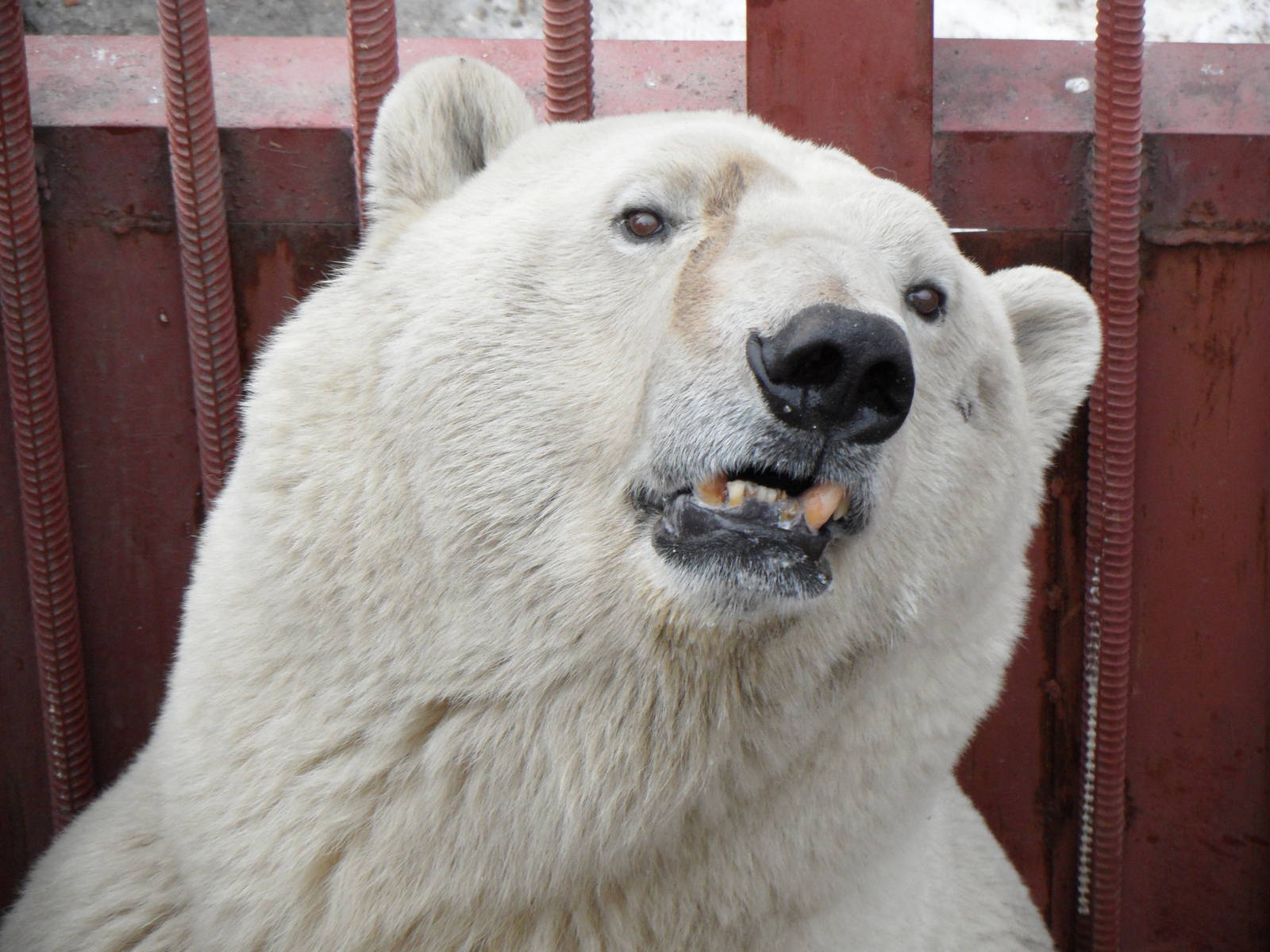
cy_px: 476
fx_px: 8805
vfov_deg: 6.2
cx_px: 635
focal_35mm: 240
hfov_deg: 8.2
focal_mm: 39.5
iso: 200
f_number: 5
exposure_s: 1/250
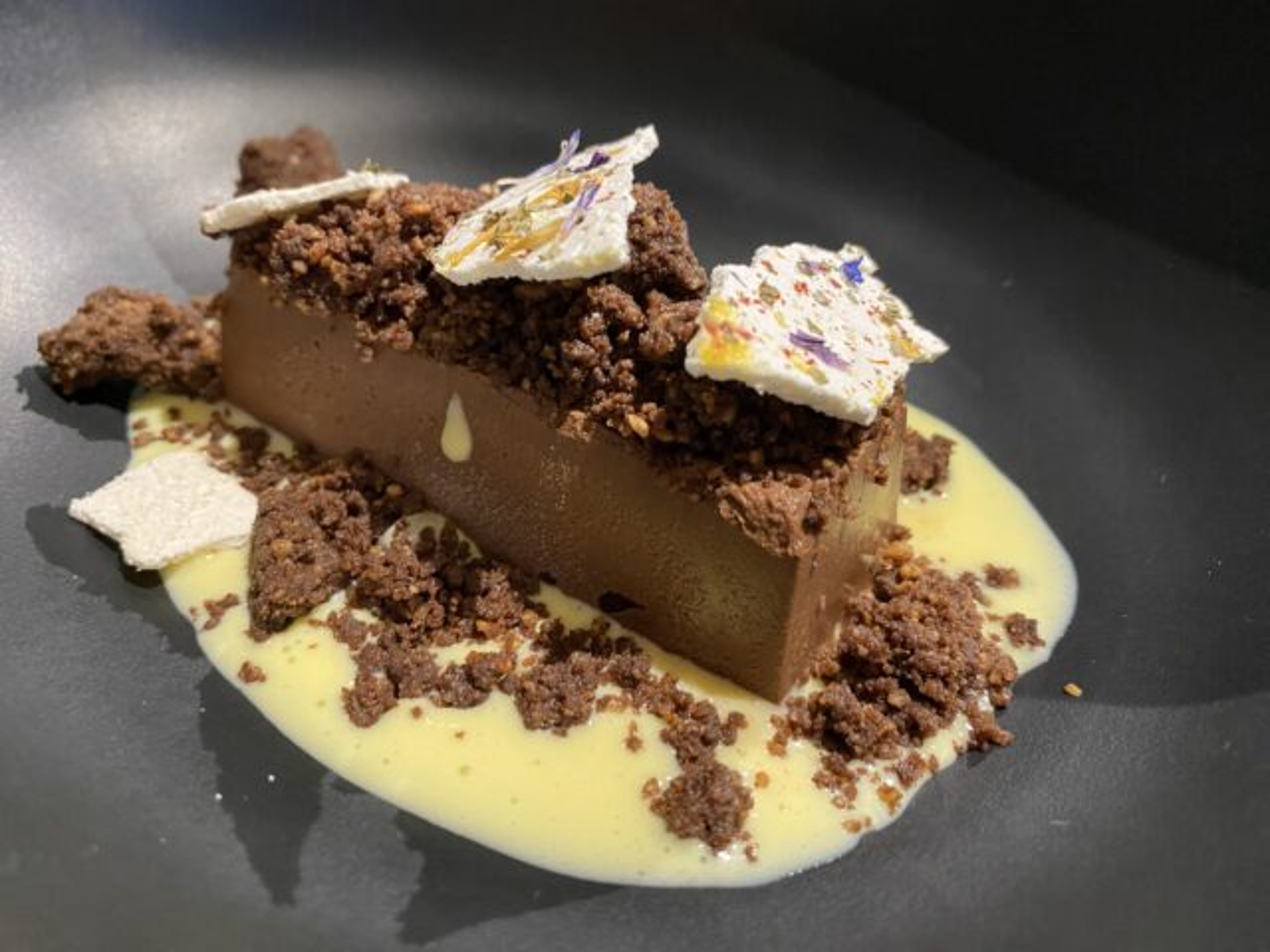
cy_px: 476
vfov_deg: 53.1
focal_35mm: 26
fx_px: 954
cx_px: 635
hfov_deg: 67.3
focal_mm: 4.25
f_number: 1.8
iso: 400
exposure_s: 1/50
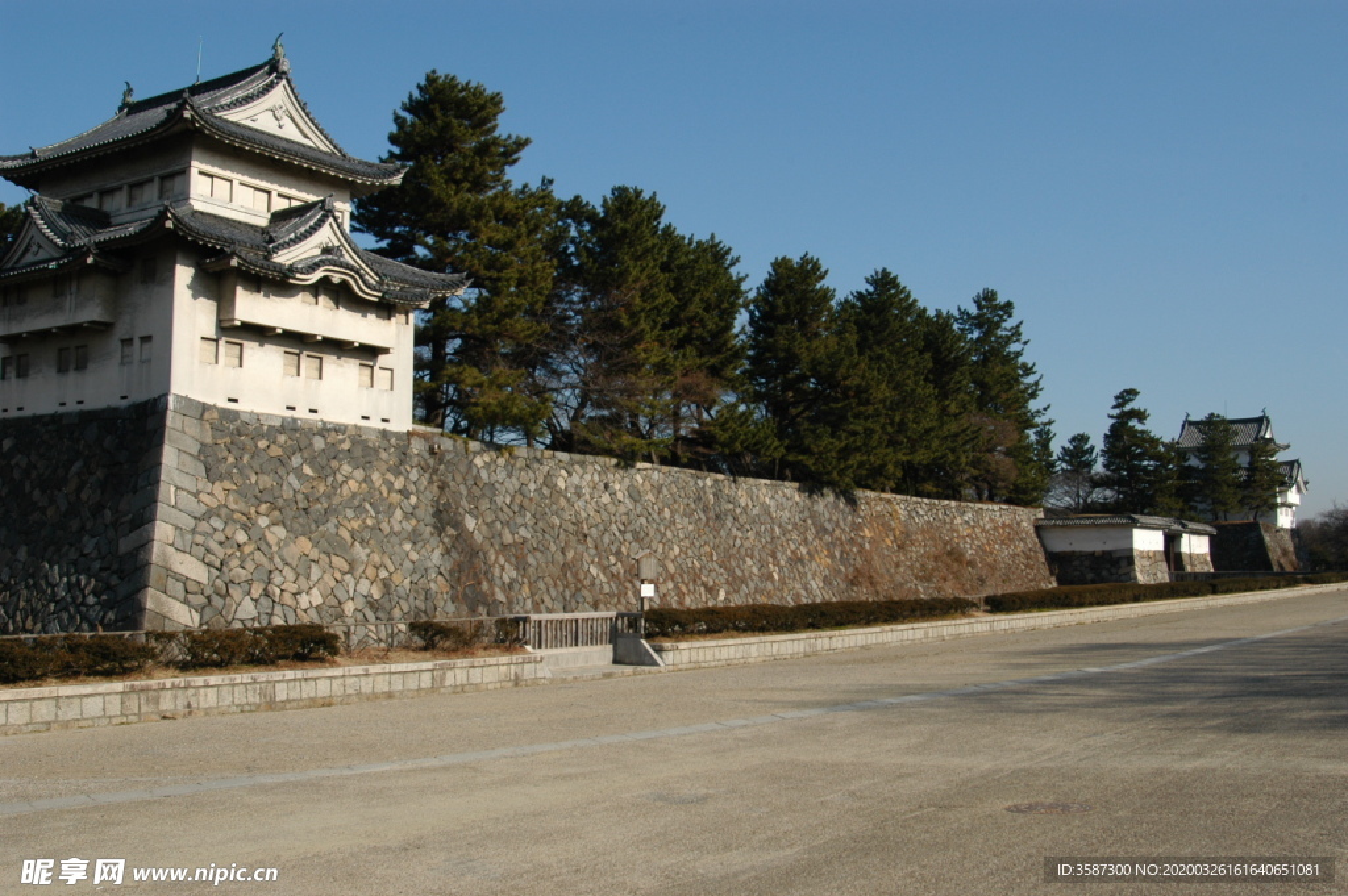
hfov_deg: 53.2
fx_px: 1347
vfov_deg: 36.8
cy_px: 448
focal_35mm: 36
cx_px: 674
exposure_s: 1/350
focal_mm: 24
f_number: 10
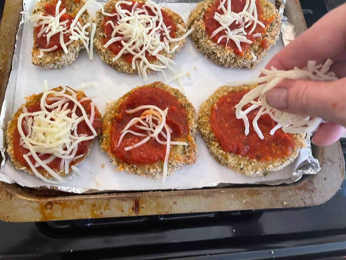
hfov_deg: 67.3
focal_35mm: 26
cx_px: 173
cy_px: 130
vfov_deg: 53.1
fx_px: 260
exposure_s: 1/60
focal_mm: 5.1
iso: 200
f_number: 1.6
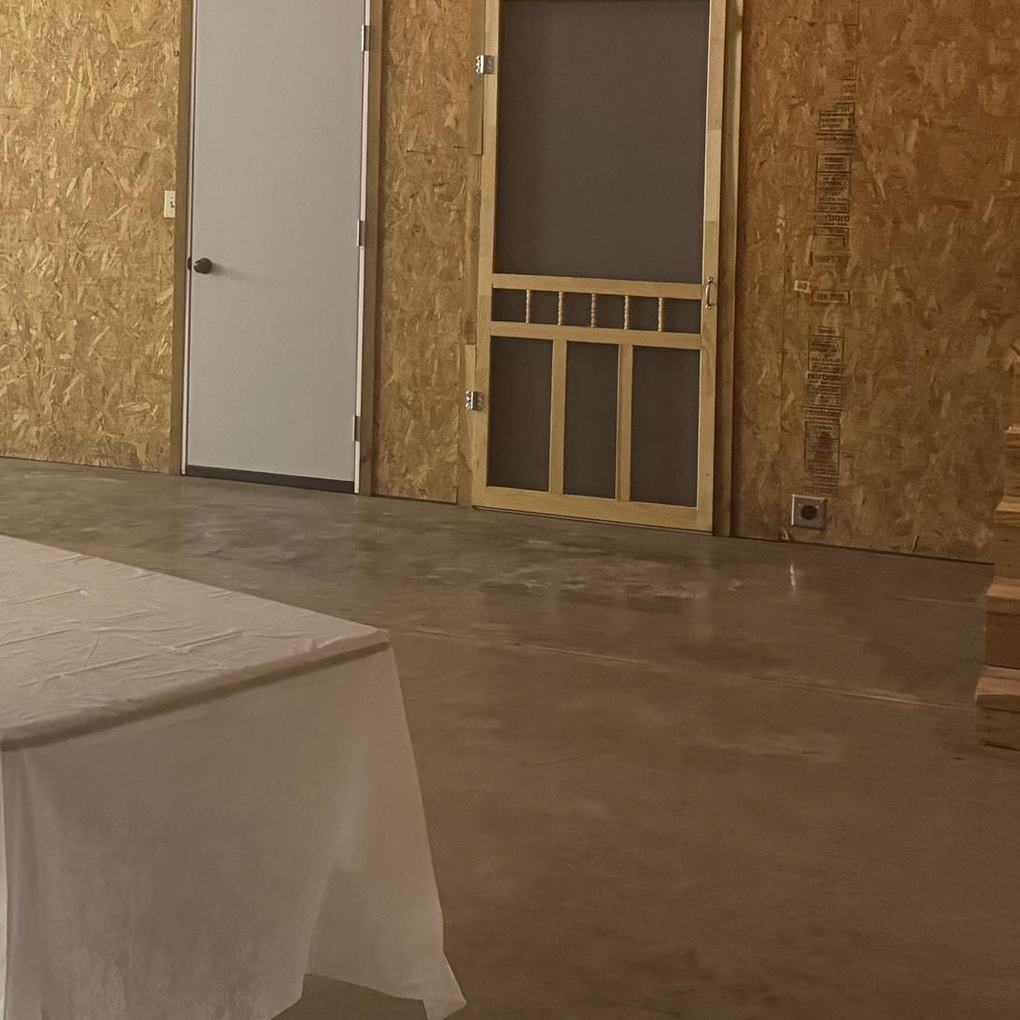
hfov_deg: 28.1
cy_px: 169
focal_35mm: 60
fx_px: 2000
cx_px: 240
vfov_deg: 27.9
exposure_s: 1/60
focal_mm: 6.76
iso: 800
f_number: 1.78
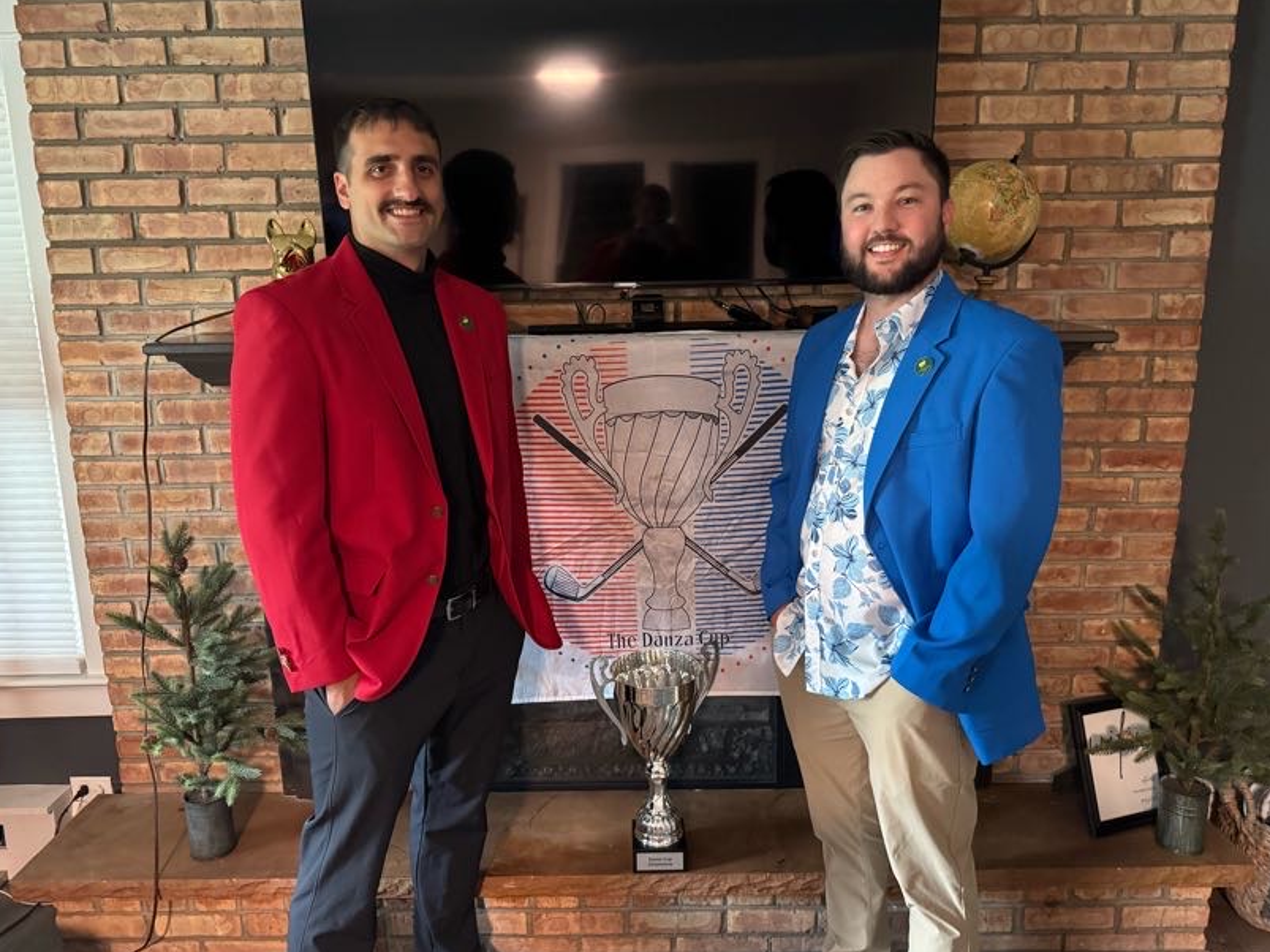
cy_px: 467
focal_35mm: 25
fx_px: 917
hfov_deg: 69.4
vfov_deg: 54.9
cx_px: 623
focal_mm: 6.76
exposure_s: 1/30
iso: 1000
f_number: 1.78
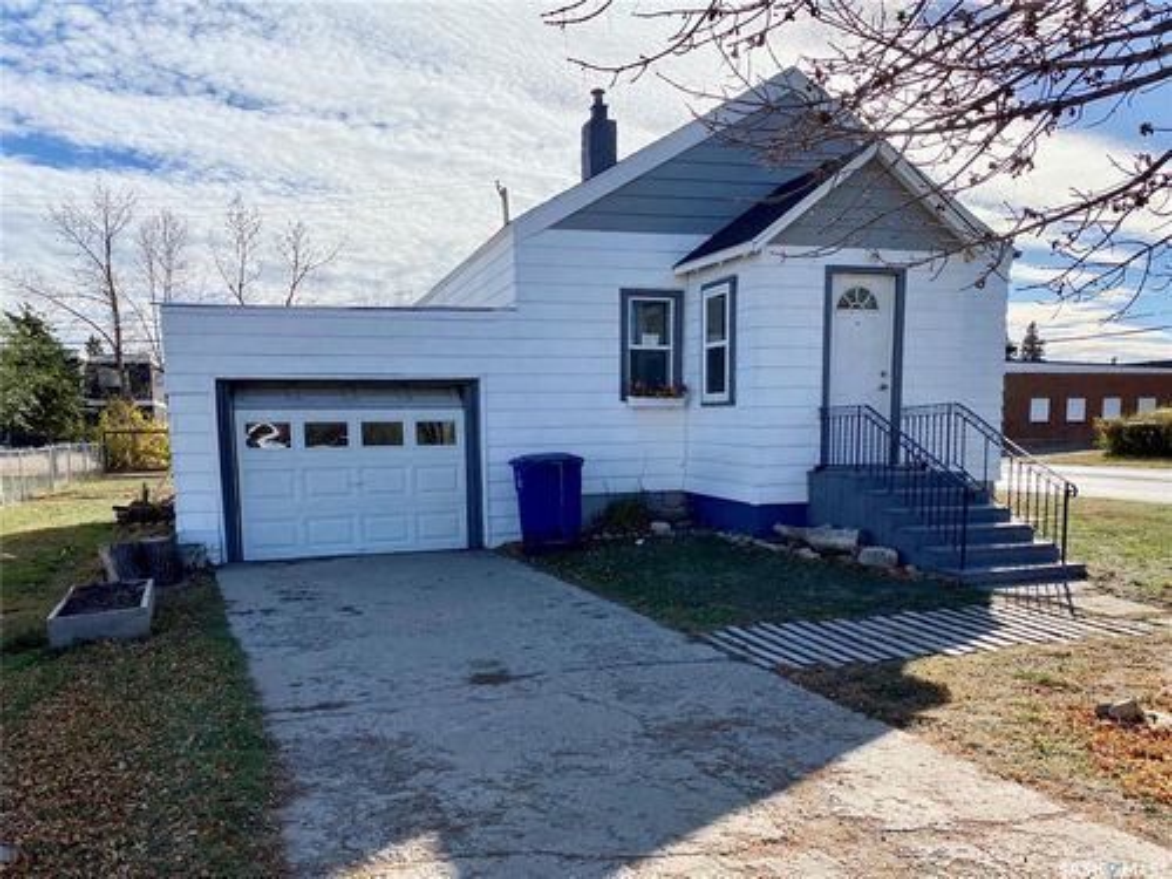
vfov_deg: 53.1
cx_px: 586
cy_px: 440
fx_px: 880
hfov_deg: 67.3
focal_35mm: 26
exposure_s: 1/5236
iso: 32
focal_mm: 4.25
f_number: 1.8
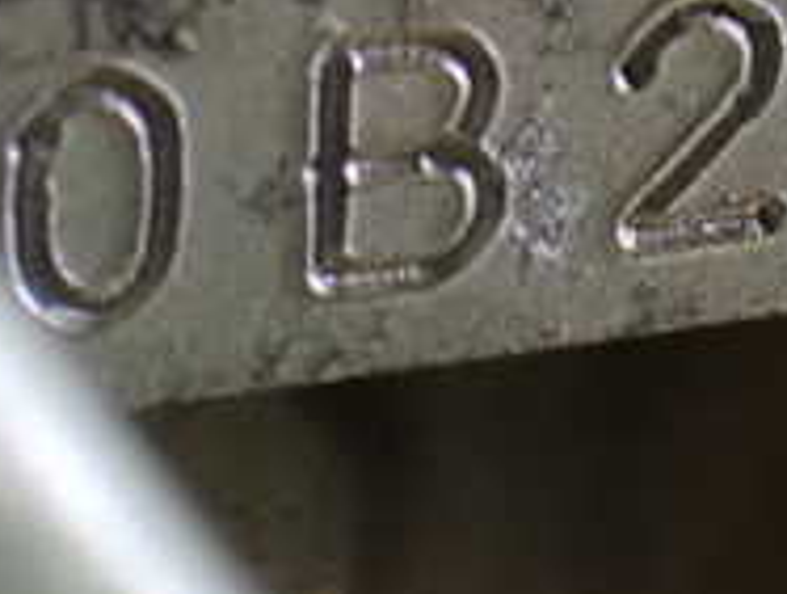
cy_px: -46
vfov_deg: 4.9
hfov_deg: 6.5
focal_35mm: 301
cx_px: 993
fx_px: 6856
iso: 1600
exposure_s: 1/8
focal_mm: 16.79
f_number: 4.7
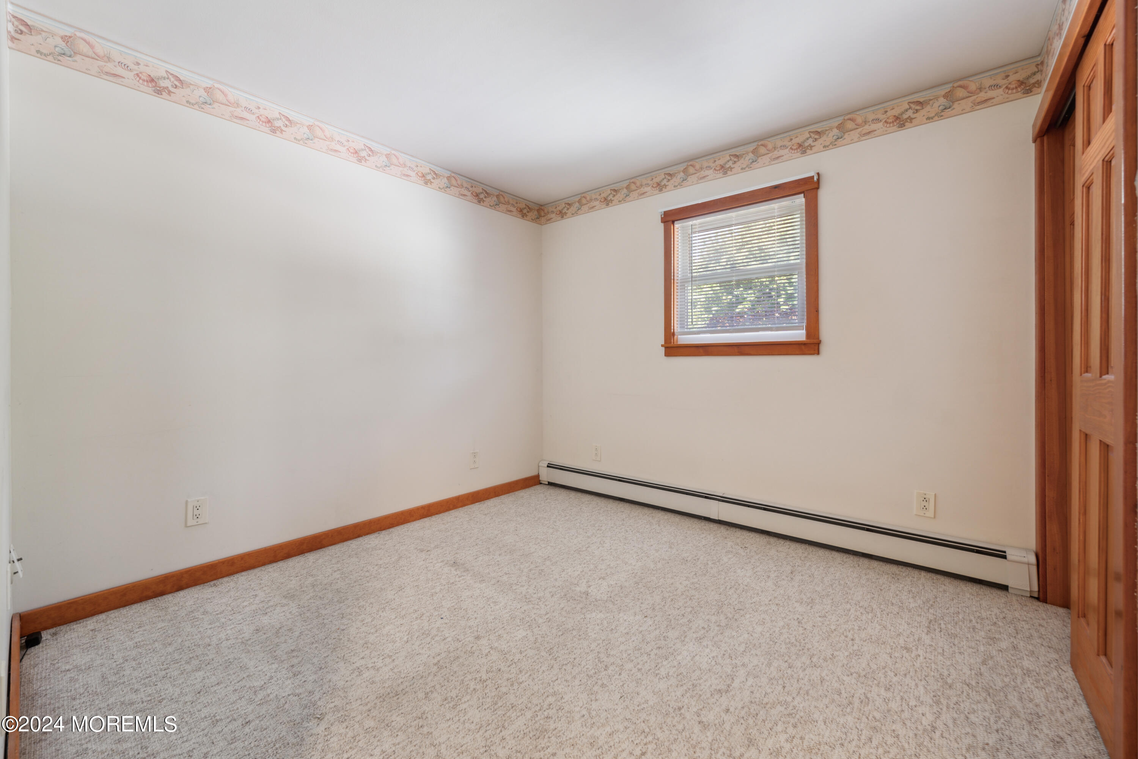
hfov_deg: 104.3
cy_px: 380
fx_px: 443
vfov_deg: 81.2
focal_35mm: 14
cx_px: 569
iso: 200
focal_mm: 14
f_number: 8
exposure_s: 1/1.67
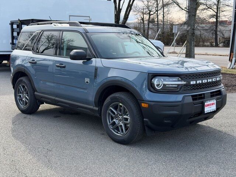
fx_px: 327
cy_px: 88
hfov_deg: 39.7
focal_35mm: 48
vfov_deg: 30.3
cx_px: 118
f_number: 1.78
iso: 64
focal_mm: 6.76
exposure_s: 1/1027
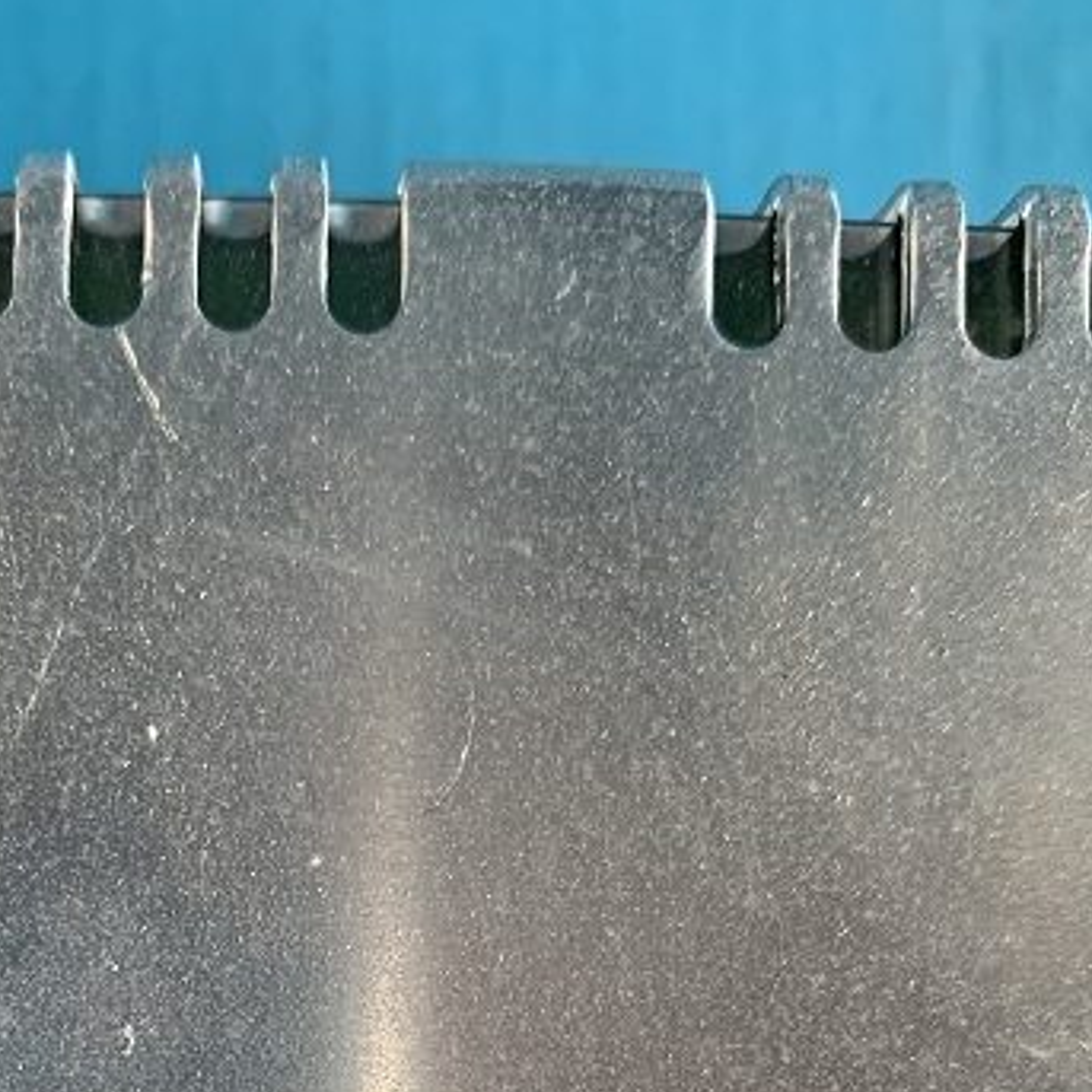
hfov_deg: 31.1
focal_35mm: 54
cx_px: 279
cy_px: 1097
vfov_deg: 29.5
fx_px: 1927
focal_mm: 4.25
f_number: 1.8
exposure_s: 1/60
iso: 100
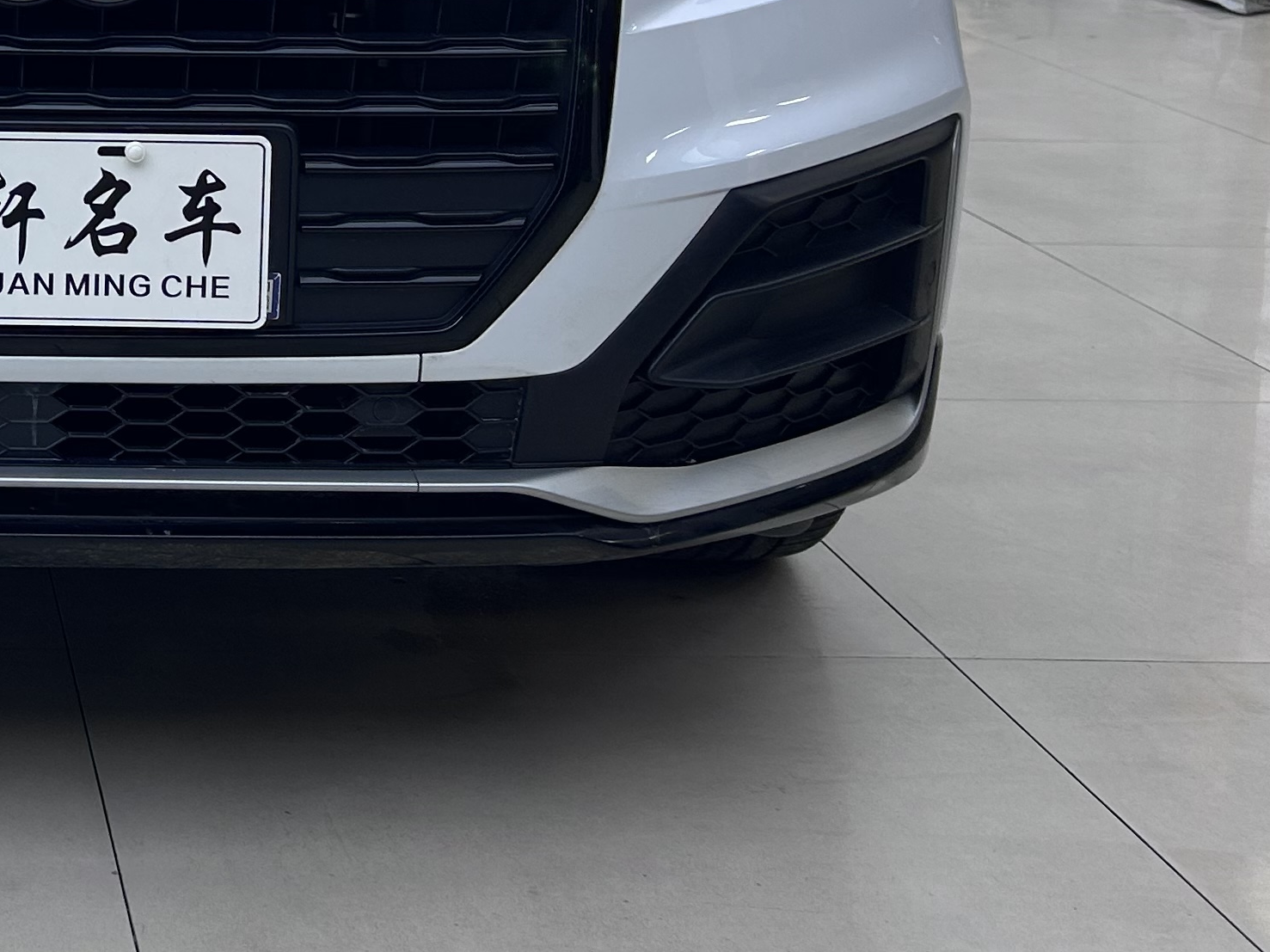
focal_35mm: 71
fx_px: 2604
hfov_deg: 25.2
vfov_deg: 19.9
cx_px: -168
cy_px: -71
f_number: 1.5
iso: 40
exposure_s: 1/190
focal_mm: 5.7
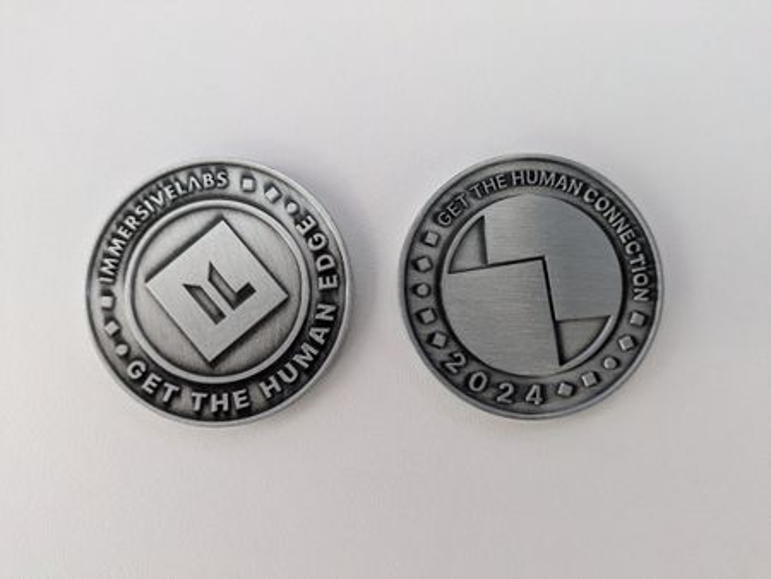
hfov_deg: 69.4
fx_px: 557
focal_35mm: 25
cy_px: 290
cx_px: 386
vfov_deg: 54.9
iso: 169
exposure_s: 1/100
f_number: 1.89
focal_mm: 5.43
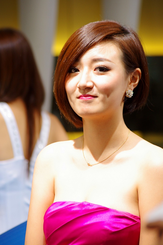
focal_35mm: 225
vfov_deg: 9.2
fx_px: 1532
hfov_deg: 6.1
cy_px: 122
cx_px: 82
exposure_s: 1/100
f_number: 4.5
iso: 400
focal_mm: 150
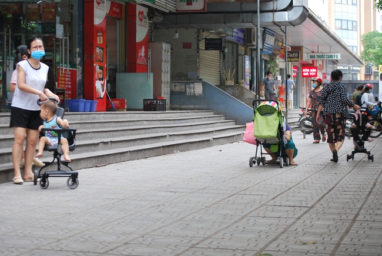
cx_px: 191
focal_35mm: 82
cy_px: 128
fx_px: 876
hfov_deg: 24.6
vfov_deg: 16.6
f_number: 5
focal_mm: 55
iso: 200
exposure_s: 1/100
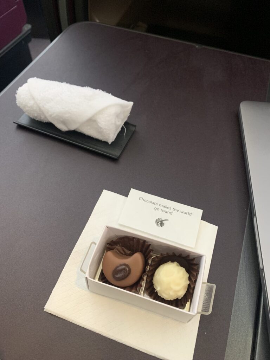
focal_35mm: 26
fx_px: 270
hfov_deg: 53.1
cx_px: 135
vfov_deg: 67.3
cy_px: 180
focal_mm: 4.25
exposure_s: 1/25
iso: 400
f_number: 1.8
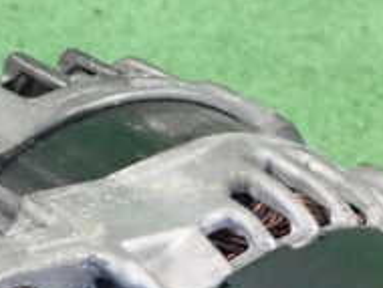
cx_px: 107
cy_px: 447
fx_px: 1994
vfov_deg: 8.1
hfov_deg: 11.0
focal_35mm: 180
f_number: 3.5
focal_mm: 10.29
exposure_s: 1/50
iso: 3200
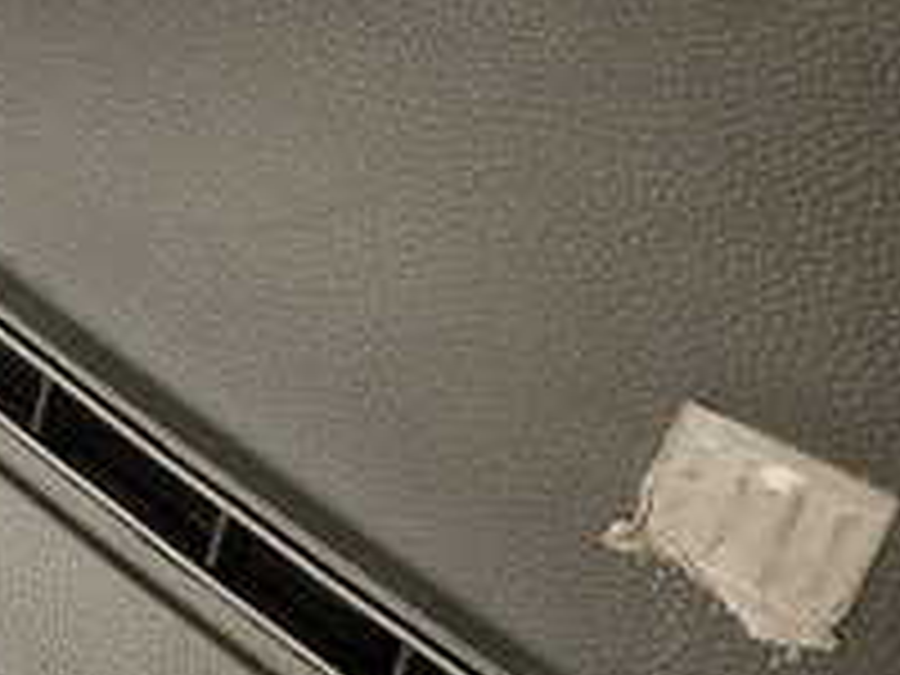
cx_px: -14
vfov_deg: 19.4
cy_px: 104
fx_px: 1950
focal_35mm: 75
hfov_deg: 24.7
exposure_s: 1/50
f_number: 2
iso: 200
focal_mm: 4.5
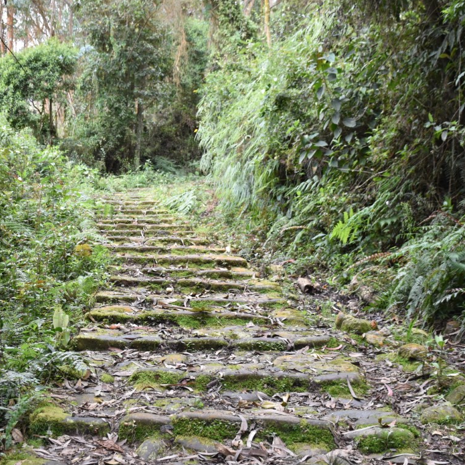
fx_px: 881
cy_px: 231
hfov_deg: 29.4
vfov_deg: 29.6
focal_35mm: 58
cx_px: 163
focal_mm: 30
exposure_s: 1/100
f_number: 5
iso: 800
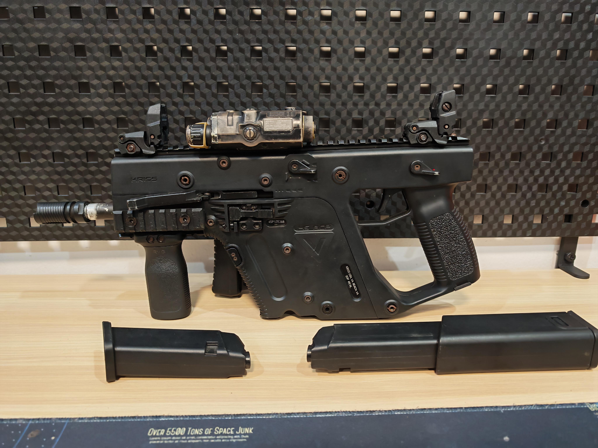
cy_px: 224
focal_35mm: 24
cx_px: 299
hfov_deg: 71.6
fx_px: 415
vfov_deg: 56.8
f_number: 2
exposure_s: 1/50
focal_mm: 6.83
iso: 500
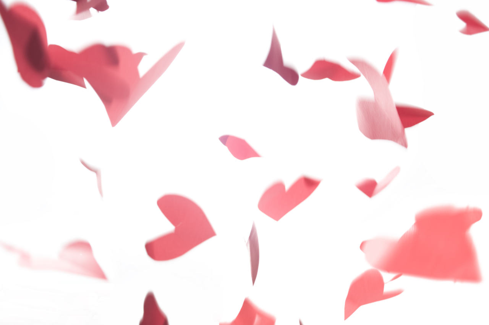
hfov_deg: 48.5
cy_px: 162
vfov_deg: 33.4
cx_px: 244
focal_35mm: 40
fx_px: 543
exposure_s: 1/125
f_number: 6.3
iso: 250
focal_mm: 40
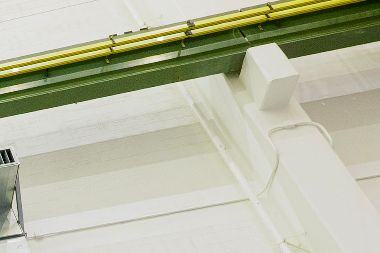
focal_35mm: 91
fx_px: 960
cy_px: 441
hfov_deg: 14.8
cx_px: -515
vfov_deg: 13.6
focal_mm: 14
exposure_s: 1/60
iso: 800
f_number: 5.6
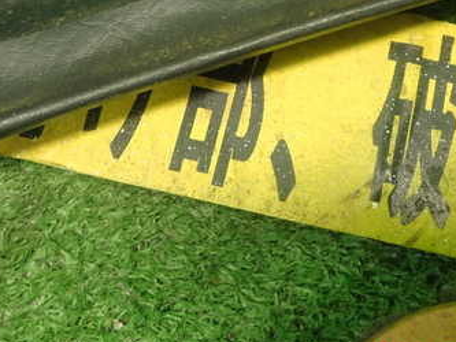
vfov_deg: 26.5
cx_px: 279
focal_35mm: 54
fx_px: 712
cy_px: 66
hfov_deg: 35.4
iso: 320
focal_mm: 5.4
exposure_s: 1/30
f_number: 2.3
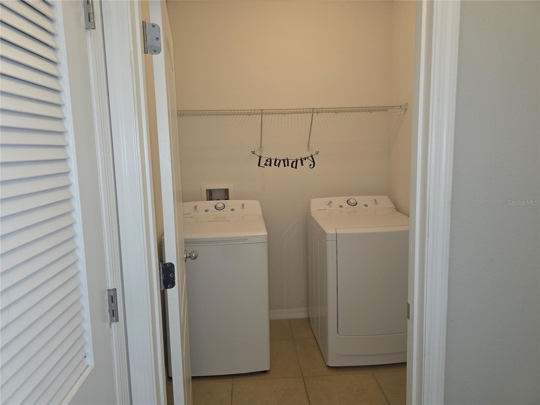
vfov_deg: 58.9
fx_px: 359
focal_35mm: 23
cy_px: 202
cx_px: 270
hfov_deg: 73.9
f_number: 1.7
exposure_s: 1/60
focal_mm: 6.3
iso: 80
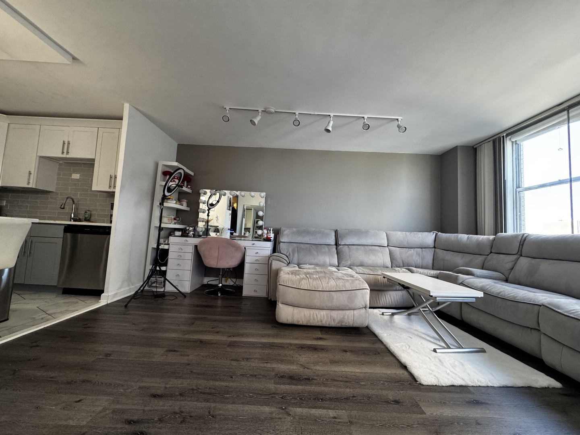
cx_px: 290
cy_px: 218
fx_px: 235
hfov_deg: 102.1
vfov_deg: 85.7
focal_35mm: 14
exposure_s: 1/120
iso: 250
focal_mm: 2.22
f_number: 2.2
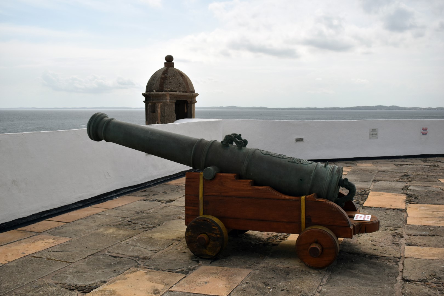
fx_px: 462
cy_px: 148
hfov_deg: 51.3
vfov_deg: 35.5
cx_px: 222
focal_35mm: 38
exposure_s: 1/1250
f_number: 5.6
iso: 400
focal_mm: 25
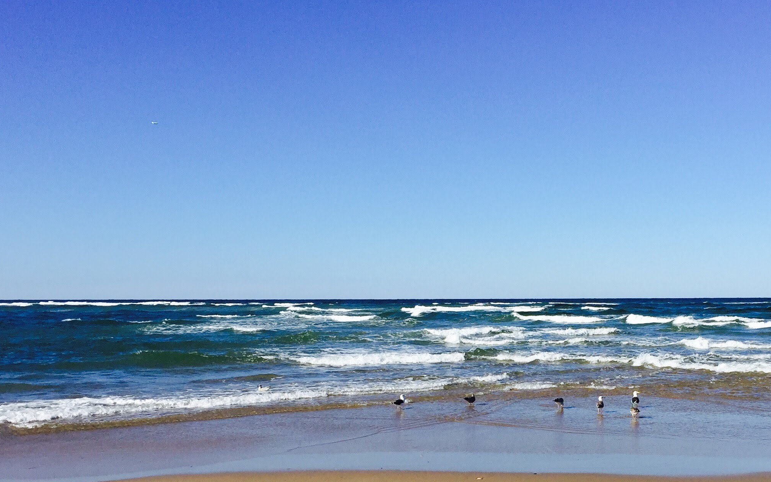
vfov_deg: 25.3
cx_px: 558
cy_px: 397
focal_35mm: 50
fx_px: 1051
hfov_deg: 39.4
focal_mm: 4.15
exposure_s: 1/3300
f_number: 2.2
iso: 32
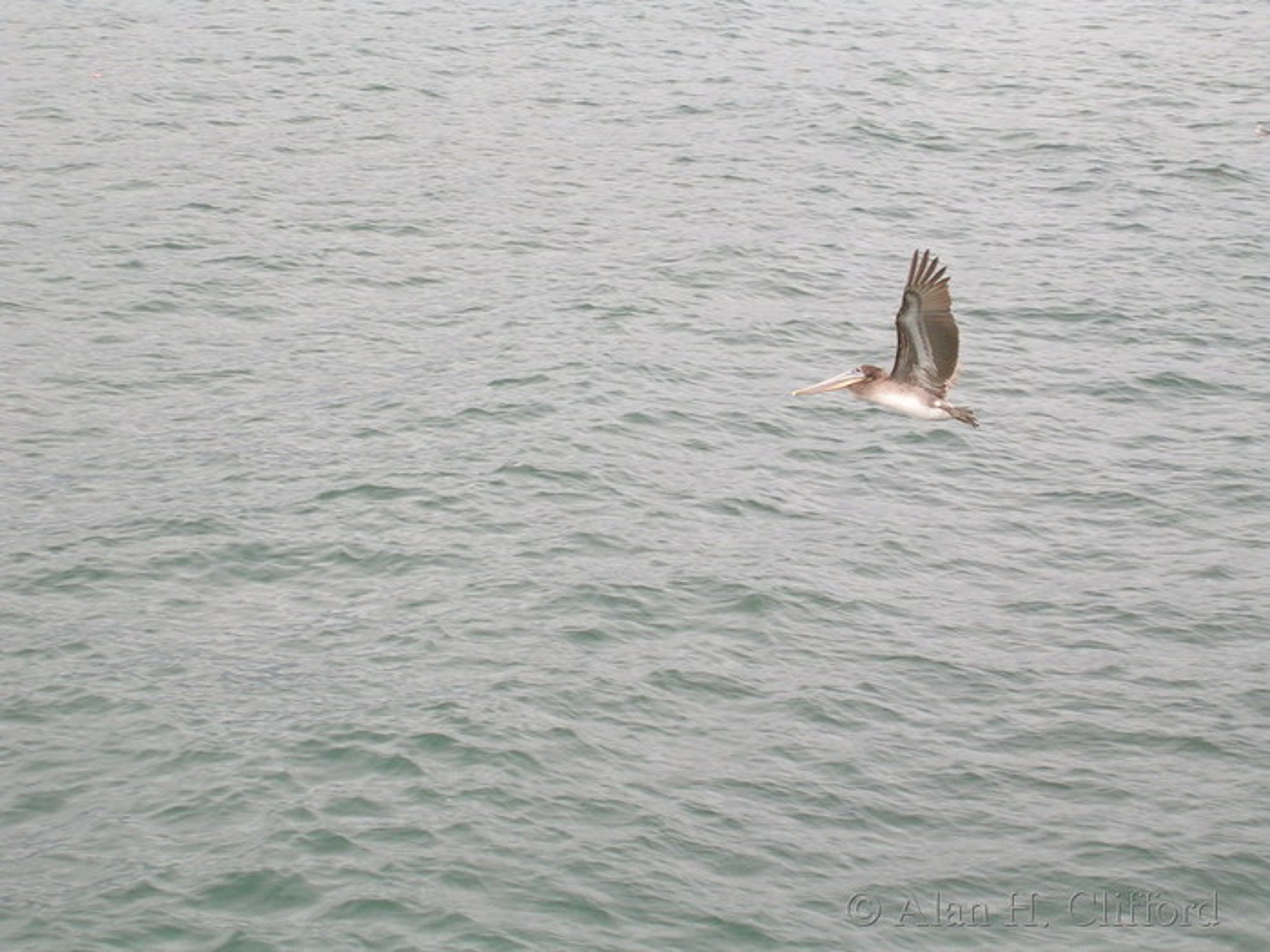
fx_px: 5943
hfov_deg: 12.2
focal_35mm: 162
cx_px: 635
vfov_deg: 9.2
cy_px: 476
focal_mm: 16.2
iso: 100
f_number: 4.9
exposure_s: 1/368
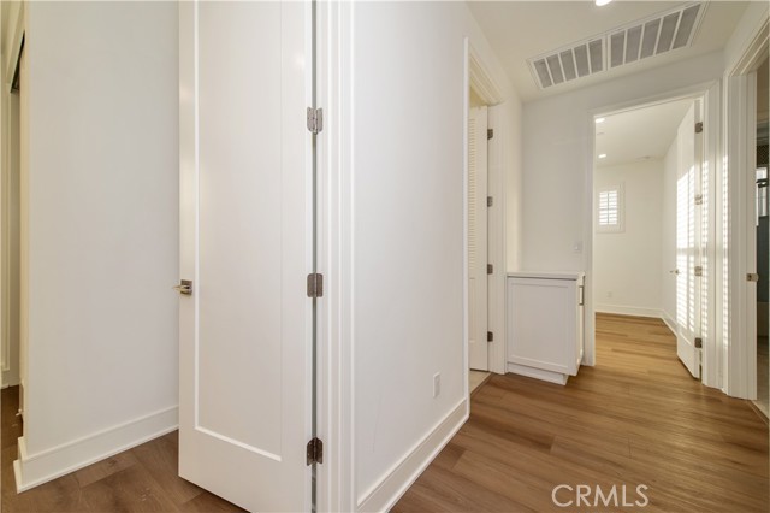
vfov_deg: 81.1
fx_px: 299
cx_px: 385
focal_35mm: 14
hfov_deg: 104.3
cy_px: 256
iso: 200
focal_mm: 14
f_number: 4.5
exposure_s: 1/80
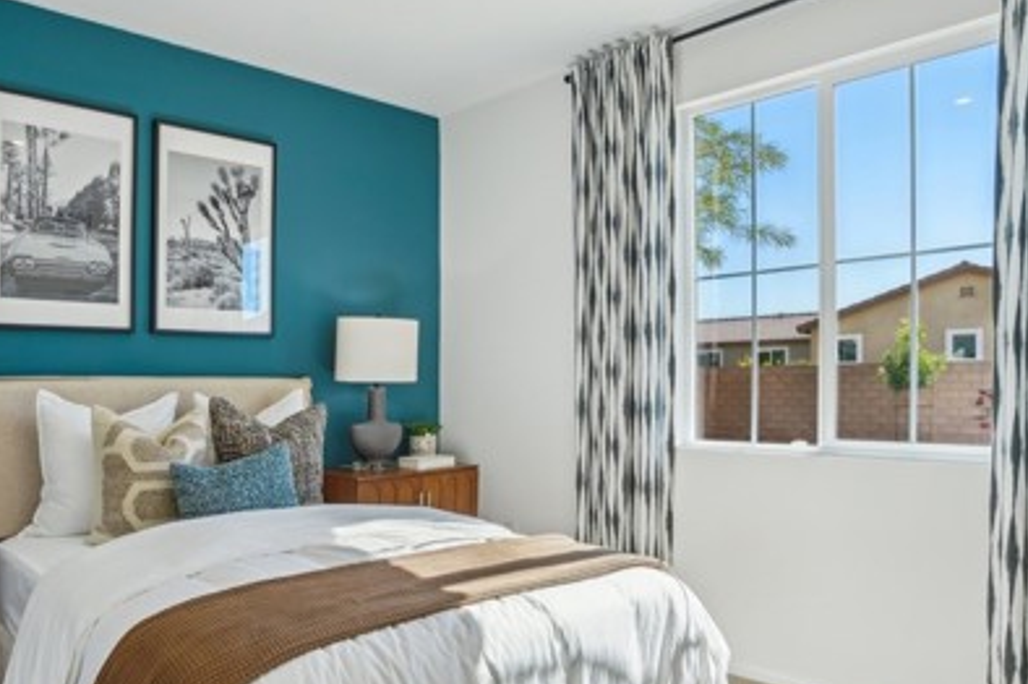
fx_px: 742
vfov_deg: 49.3
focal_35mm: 26
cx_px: 352
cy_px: 397
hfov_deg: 67.7
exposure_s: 1/40
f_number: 7.1
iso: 100
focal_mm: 16
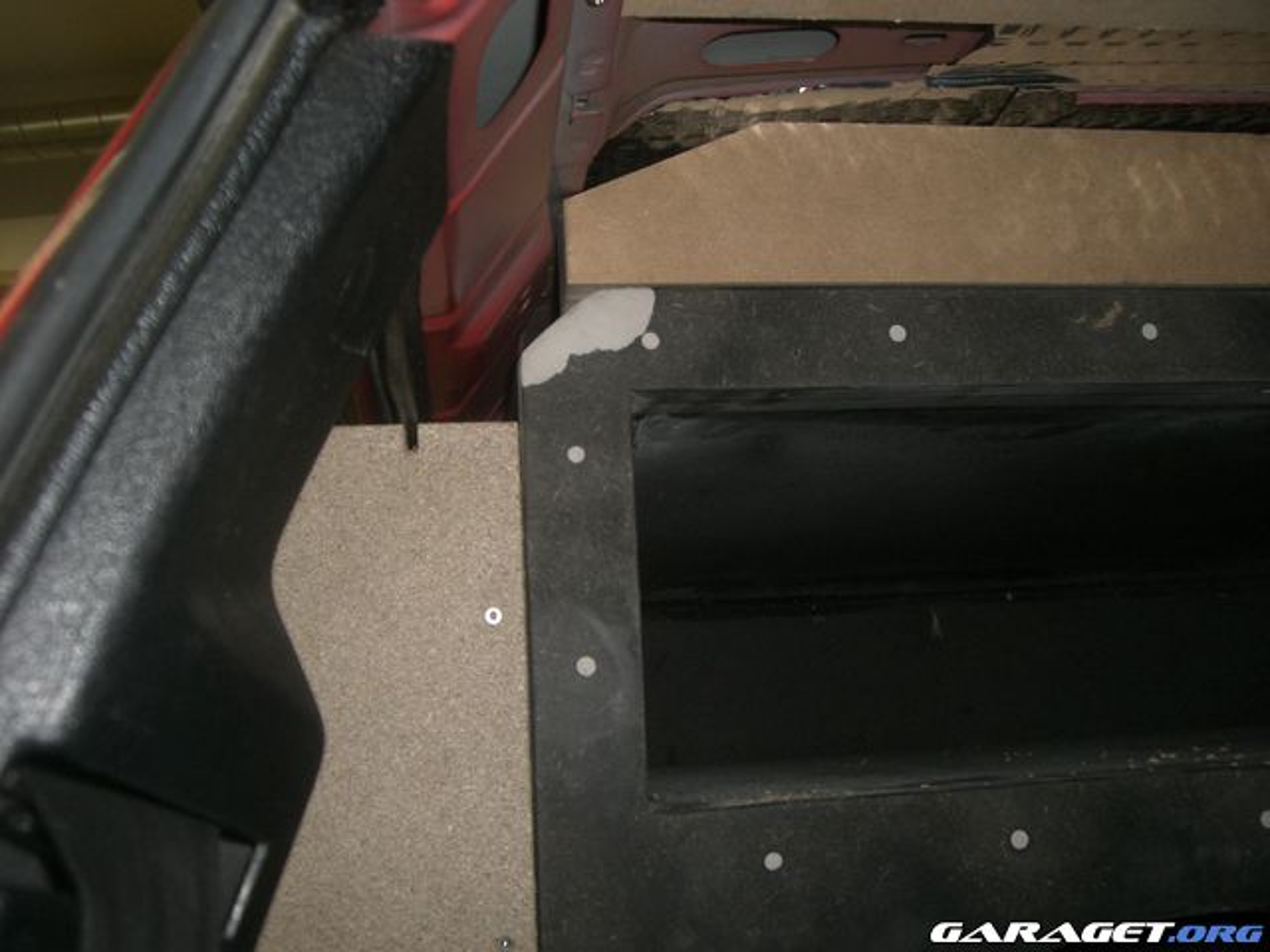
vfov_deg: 37.7
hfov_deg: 49.0
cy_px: 476
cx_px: 635
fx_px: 1394
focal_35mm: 38
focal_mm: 6.2
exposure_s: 1/60
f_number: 2.7
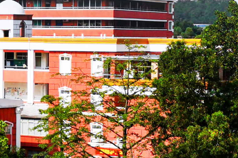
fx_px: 1406
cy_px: 100
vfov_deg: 6.4
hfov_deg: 9.4
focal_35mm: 213
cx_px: -129
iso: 180
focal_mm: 22
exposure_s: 1/125
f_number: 11
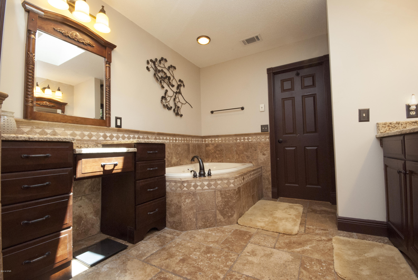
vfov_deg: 77.5
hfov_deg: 100.3
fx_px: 174
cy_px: 140
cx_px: 209
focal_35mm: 15
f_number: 14
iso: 800
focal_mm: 10
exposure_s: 1/8
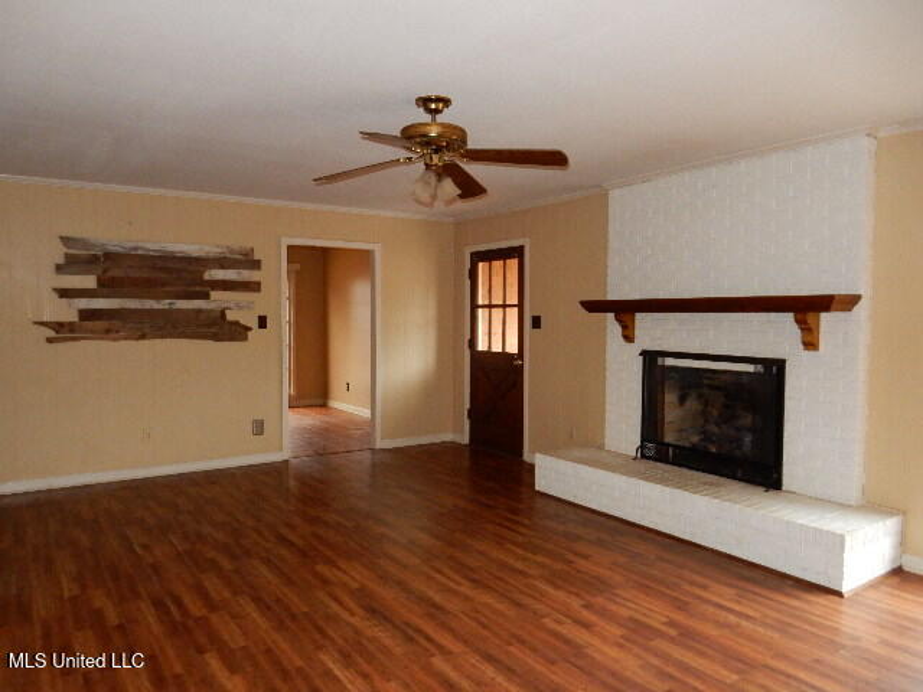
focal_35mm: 25
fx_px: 667
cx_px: 462
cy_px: 346
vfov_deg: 54.9
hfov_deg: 69.4
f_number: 3.7
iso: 400
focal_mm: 4.5
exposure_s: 1/30
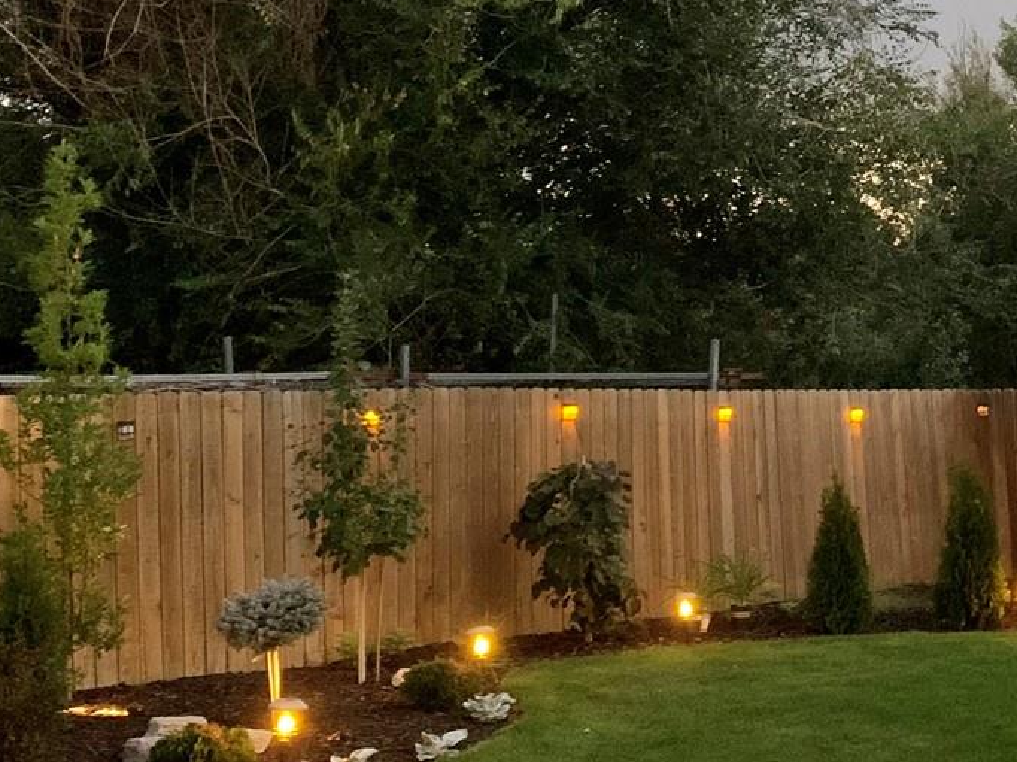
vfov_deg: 23.7
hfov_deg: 30.7
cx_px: 850
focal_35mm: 61
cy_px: 179
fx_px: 1792
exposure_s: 1/26
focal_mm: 4.25
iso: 800
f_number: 1.8
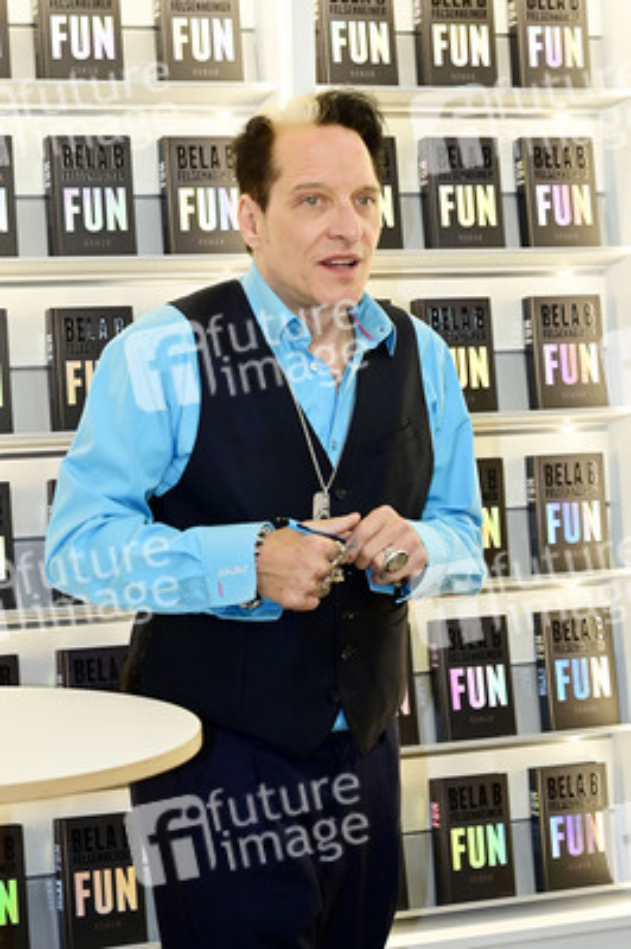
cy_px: 474
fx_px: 1843
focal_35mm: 70
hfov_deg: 19.4
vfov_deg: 28.9
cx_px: 316
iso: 1600
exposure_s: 1/200
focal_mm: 70
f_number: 5
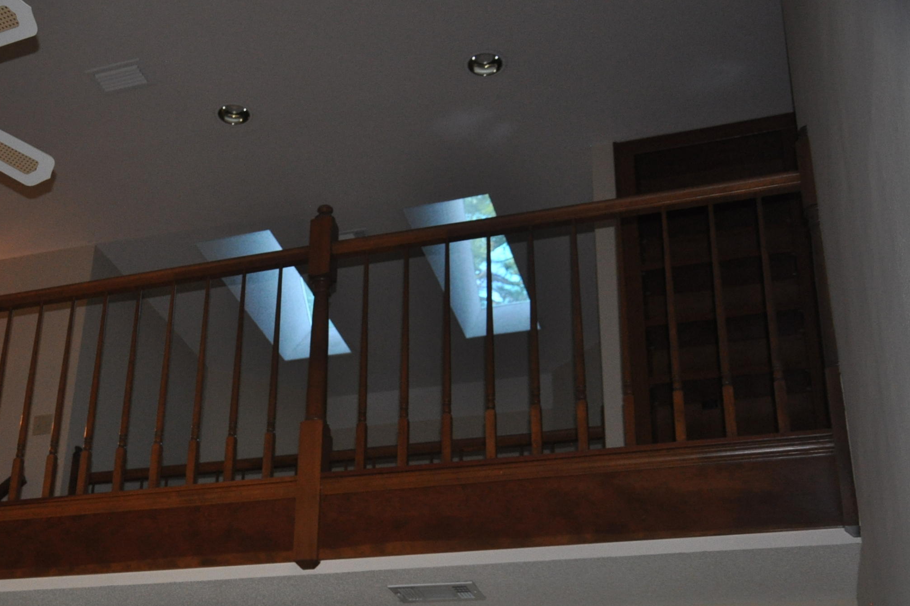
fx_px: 1238
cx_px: 244
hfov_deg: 39.4
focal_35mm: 49
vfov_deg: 27.3
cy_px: 423
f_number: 3.8
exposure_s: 1/60
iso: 800
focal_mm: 22
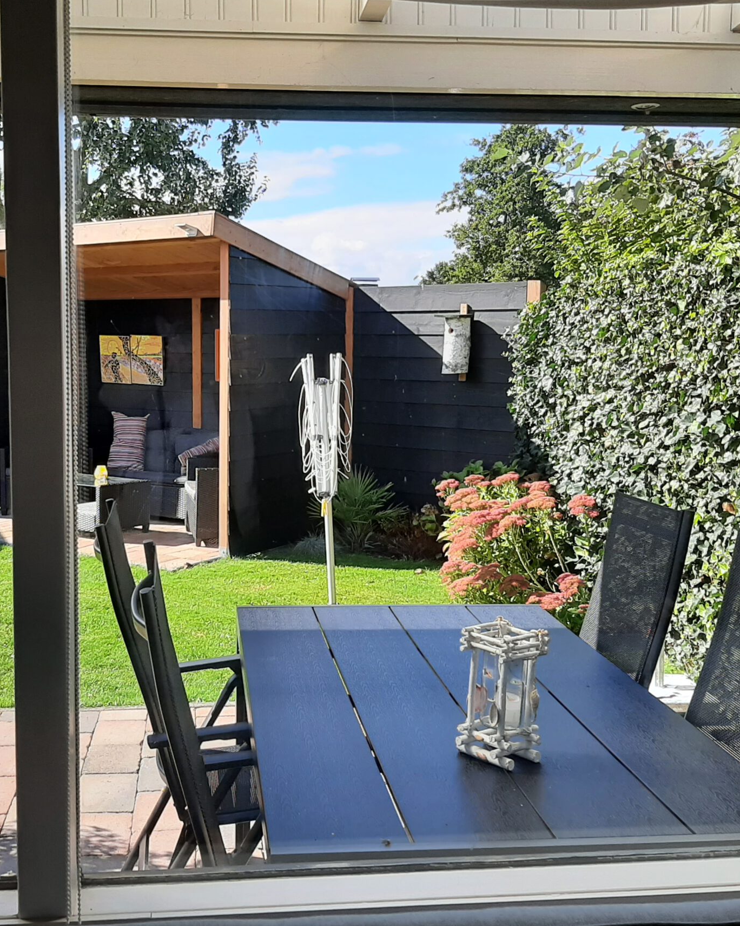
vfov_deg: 47.9
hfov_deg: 38.9
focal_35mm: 38
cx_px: 284
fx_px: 1040
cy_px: 429
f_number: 1.7
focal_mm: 3.93
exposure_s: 1/974
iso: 40
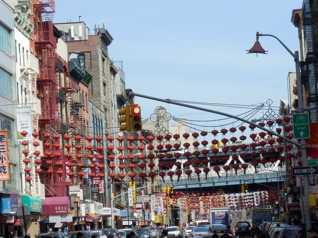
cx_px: 164
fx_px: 1286
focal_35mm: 140
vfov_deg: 10.6
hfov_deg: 14.1
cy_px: 99
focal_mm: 14.4
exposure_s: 1/500
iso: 80
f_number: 4.6
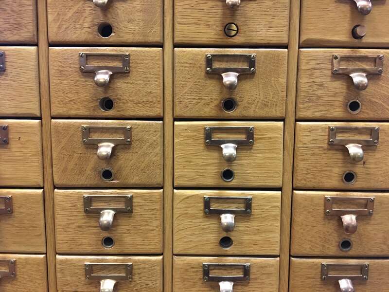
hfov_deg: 61.7
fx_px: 326
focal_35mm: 29
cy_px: 146
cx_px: 194
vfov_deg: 48.2
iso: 100
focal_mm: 4.15
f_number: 2.2
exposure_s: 1/15
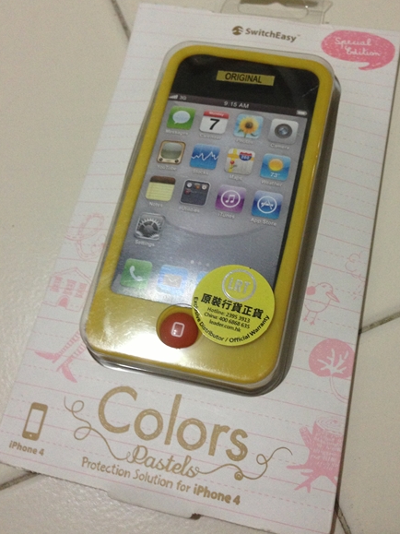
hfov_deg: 37.7
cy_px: 244
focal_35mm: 38
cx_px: 222
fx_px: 586
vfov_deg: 48.9
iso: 200
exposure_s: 1/20
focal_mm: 4.13
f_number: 2.4
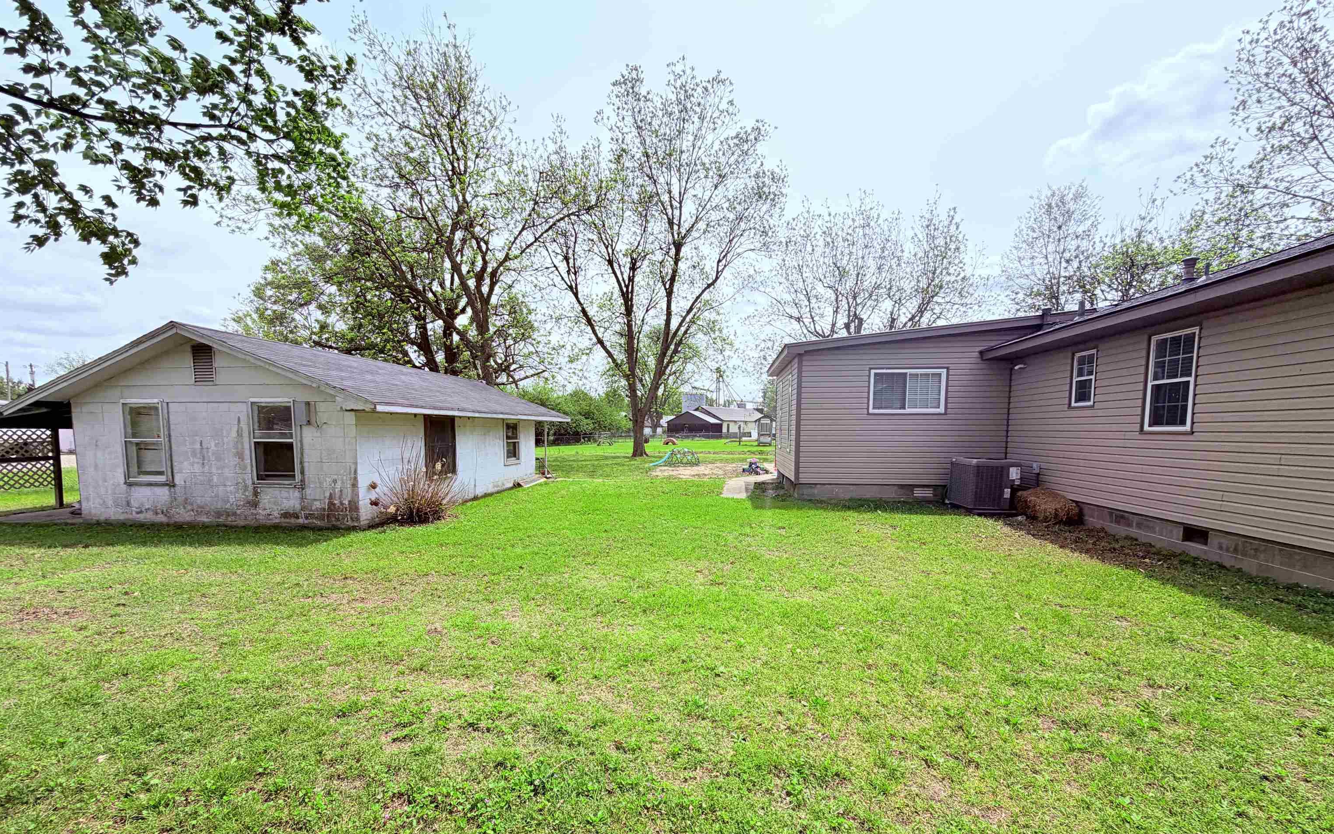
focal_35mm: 15
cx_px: 666
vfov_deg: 74.4
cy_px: 477
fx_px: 545
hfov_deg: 101.5
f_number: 2.2
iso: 20
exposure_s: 1/1017
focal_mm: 2.22
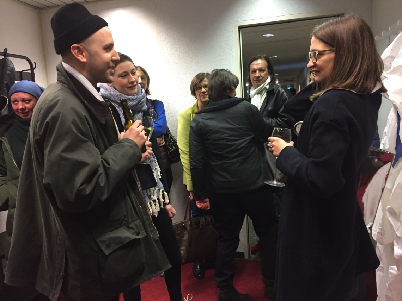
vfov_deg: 48.2
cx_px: 201
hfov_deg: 61.7
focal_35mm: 29
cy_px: 150
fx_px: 337
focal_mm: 4.15
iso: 200
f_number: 2.2
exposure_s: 1/33
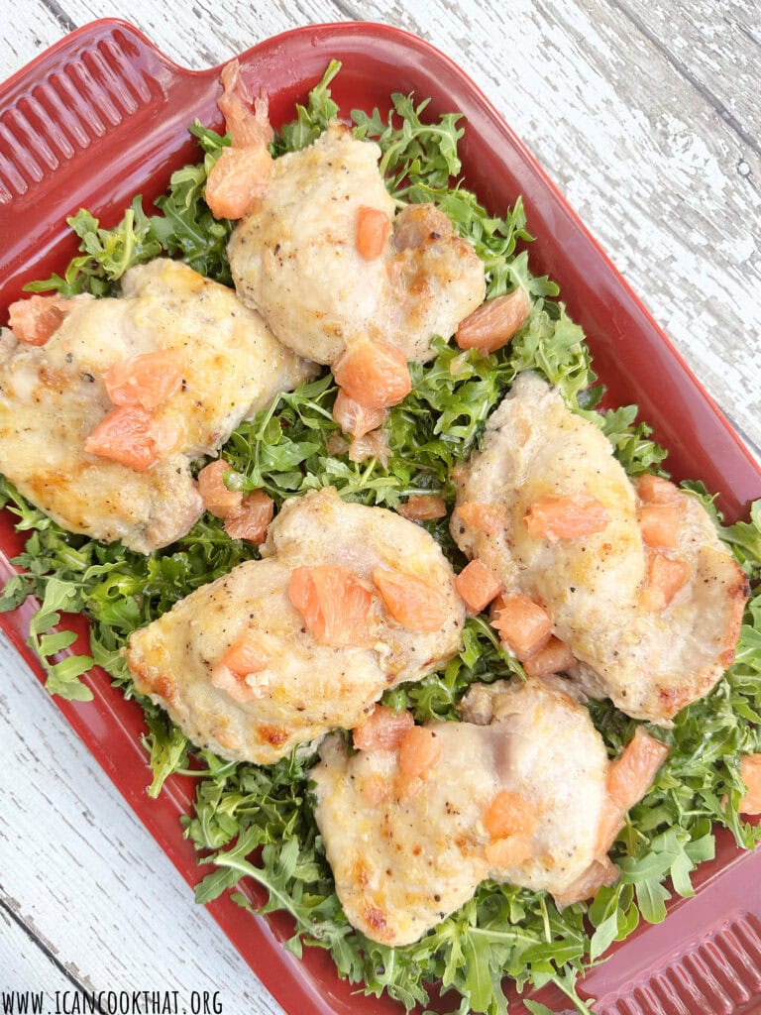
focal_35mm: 24
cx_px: 380
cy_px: 508
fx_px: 703
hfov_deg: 56.8
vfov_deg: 71.6
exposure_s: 1/331
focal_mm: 6.9
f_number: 1.8
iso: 80
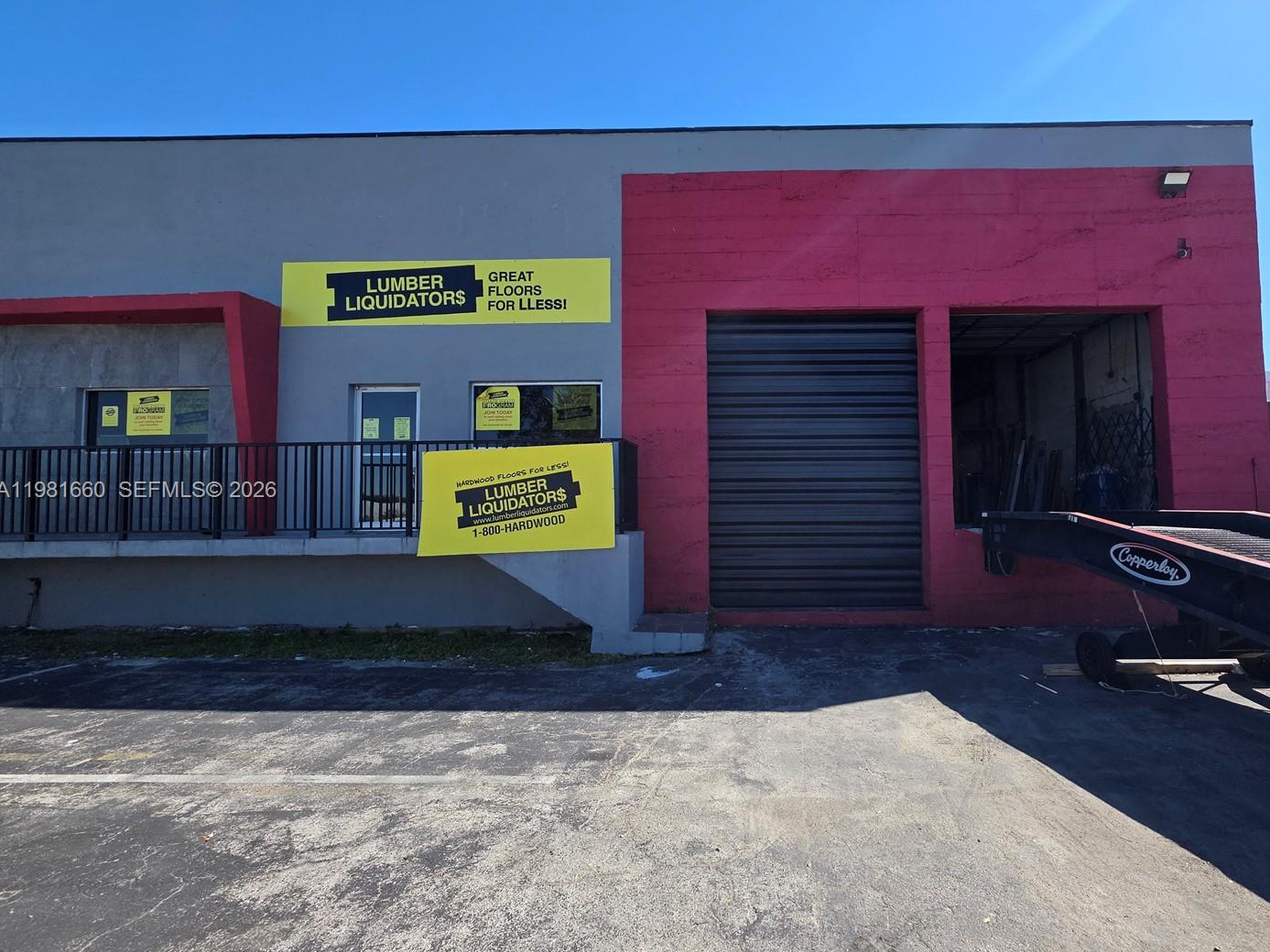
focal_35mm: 15
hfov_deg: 97.5
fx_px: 550
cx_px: 724
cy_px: 492
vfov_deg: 81.7
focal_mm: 2.2
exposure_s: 1/2000
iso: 64
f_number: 1.9
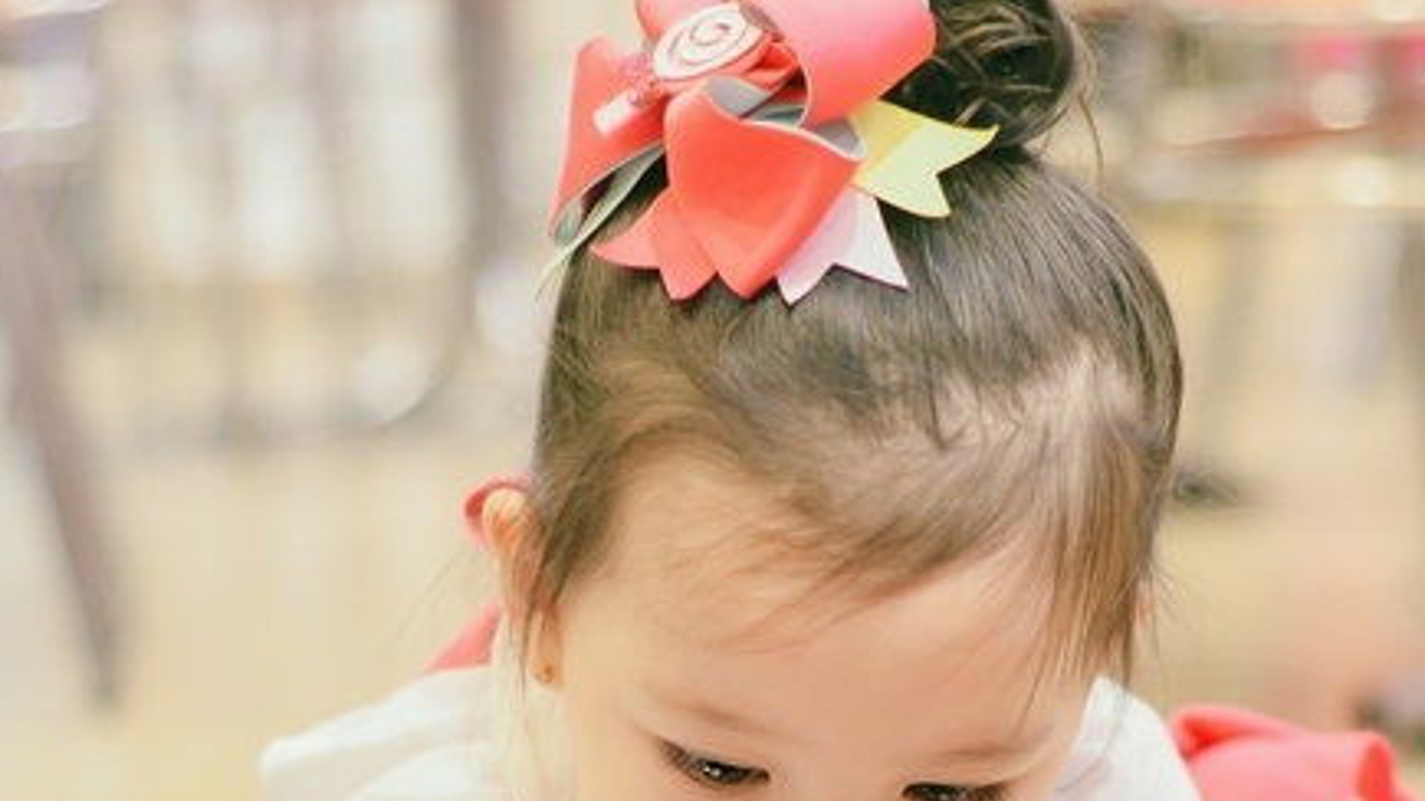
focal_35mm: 145
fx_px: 5478
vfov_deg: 8.3
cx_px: 870
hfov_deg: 14.8
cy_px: 921
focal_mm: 50
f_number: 2.8
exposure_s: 1/160
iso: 1250
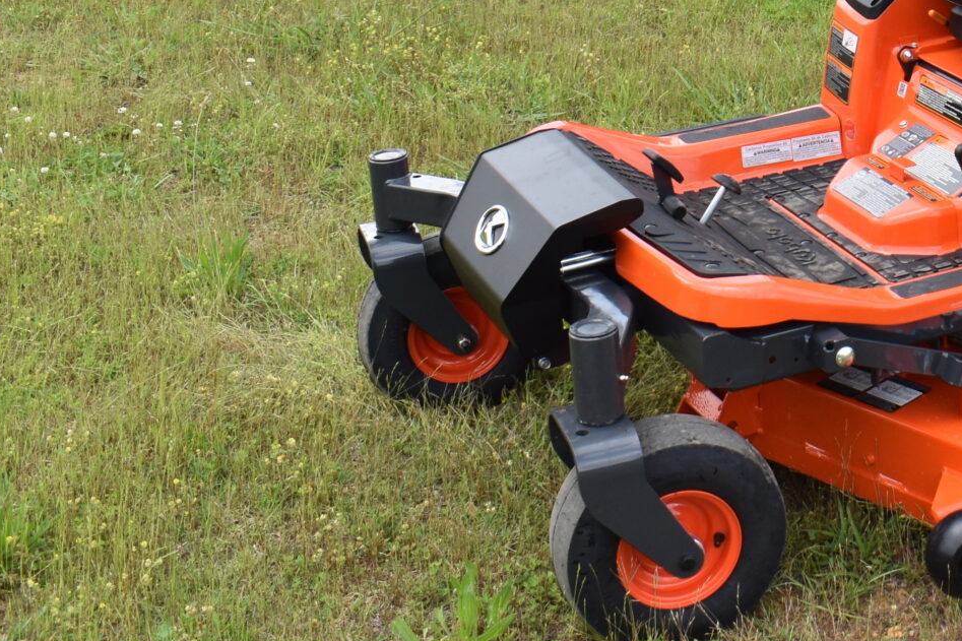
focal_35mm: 73
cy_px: -93
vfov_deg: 17.9
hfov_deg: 25.8
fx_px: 1950
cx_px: 1029
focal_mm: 18
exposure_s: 1/250
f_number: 8
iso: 200
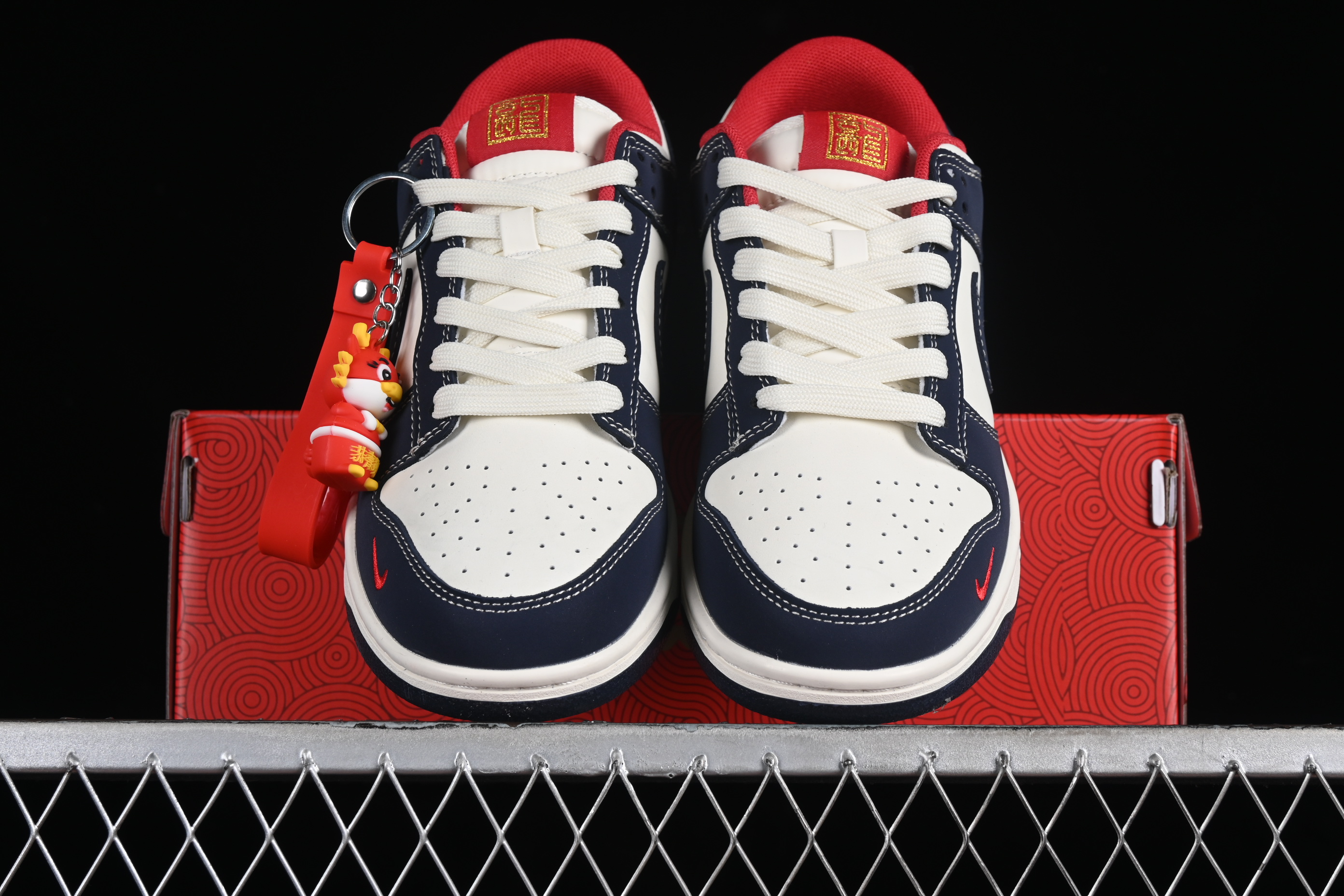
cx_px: 672
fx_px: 2800
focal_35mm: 75
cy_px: 448
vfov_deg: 18.2
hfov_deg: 27.0
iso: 160
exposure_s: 1/60
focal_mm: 50
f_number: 8
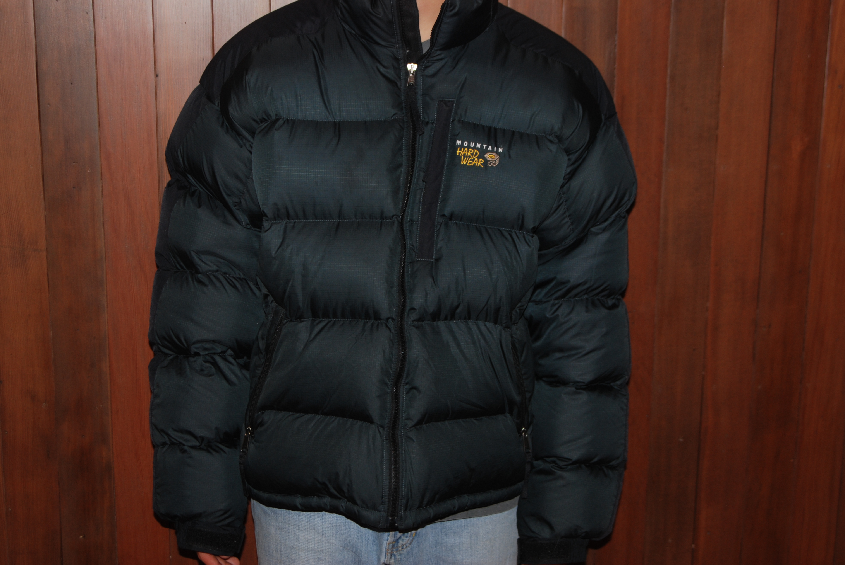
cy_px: 282
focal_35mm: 63
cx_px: 422
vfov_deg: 21.6
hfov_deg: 31.9
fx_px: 1481
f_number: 4.2
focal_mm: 42
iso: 200
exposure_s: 1/60
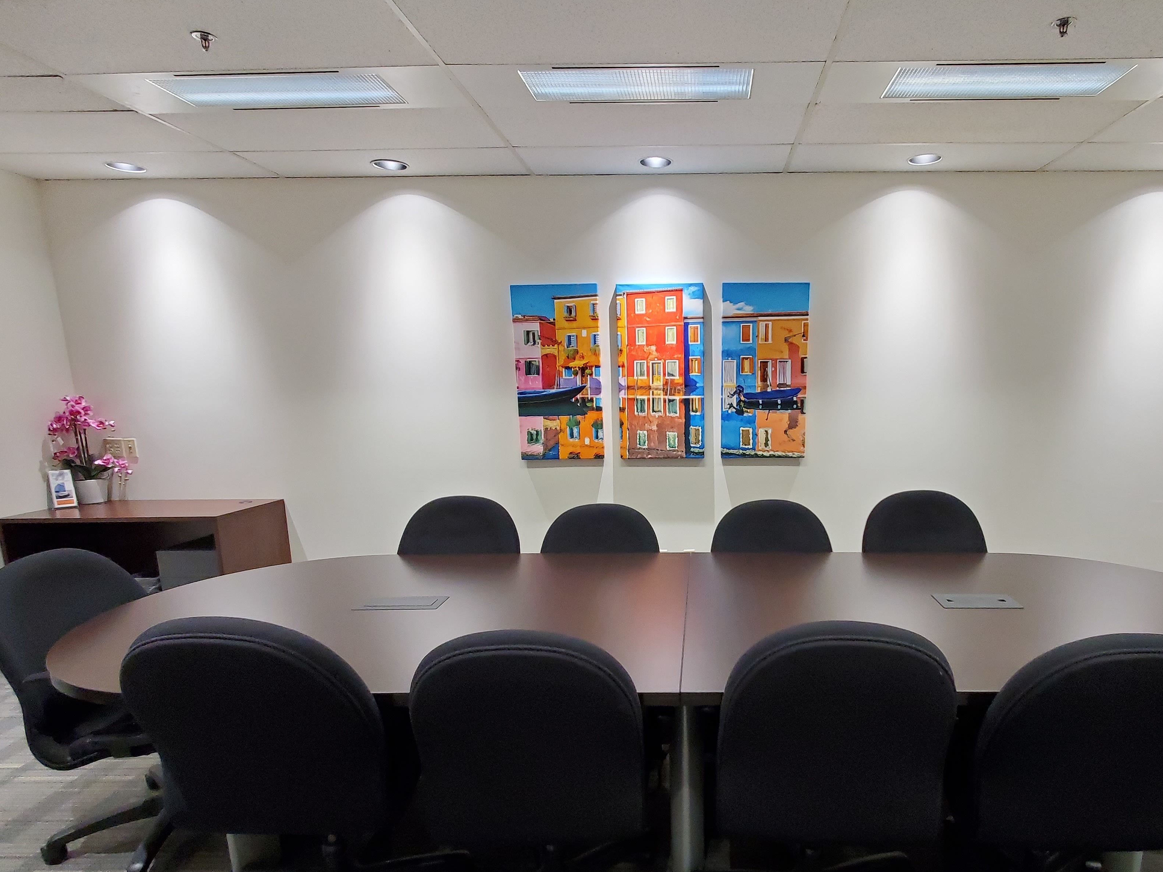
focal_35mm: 19
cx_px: 690
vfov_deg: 68.1
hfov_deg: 83.8
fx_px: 638
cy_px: 516
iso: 400
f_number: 2.2
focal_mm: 1.8
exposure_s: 1/39
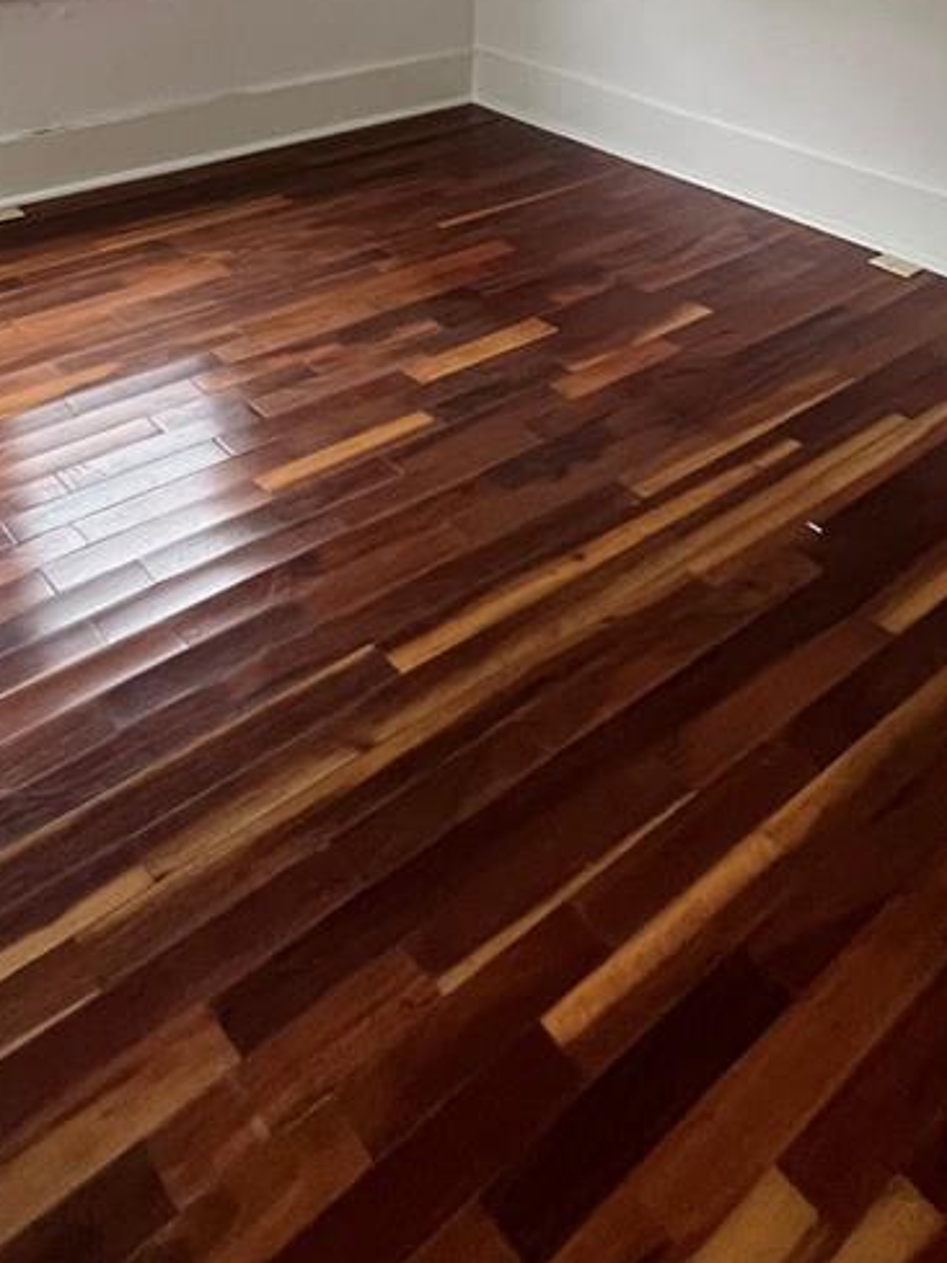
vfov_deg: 43.3
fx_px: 1167
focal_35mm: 32
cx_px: 401
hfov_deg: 44.0
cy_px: -142
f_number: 1.8
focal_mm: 1.57
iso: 400
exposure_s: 1/60
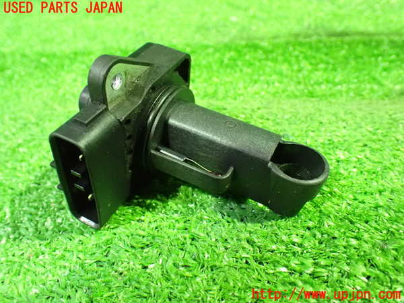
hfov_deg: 60.0
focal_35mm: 30
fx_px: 350
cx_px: 202
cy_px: 152
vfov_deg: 46.8
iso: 1600
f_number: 2.3
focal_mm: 5.4
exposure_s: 1/30
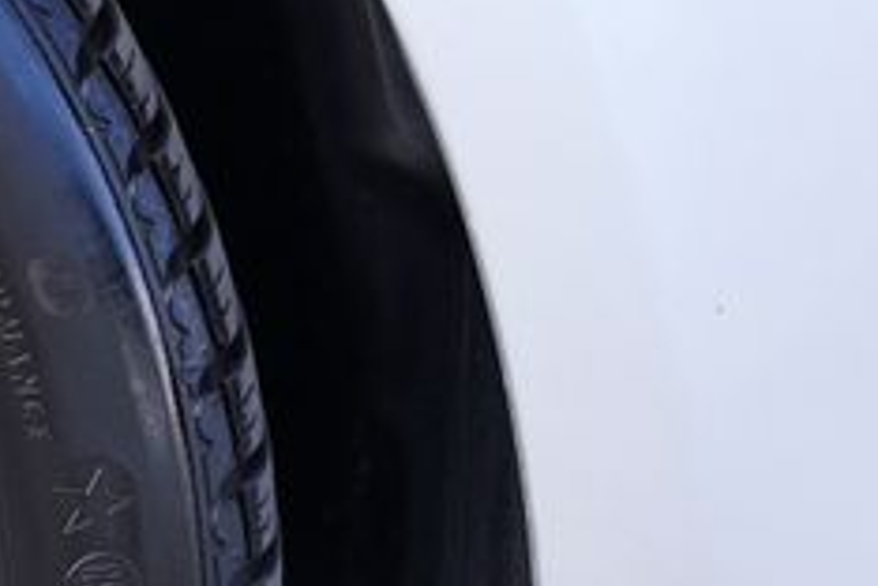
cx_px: -968
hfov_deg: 8.4
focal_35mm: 232
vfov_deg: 5.9
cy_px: 640
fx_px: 5658
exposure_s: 1/100
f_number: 3.5
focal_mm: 53
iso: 100
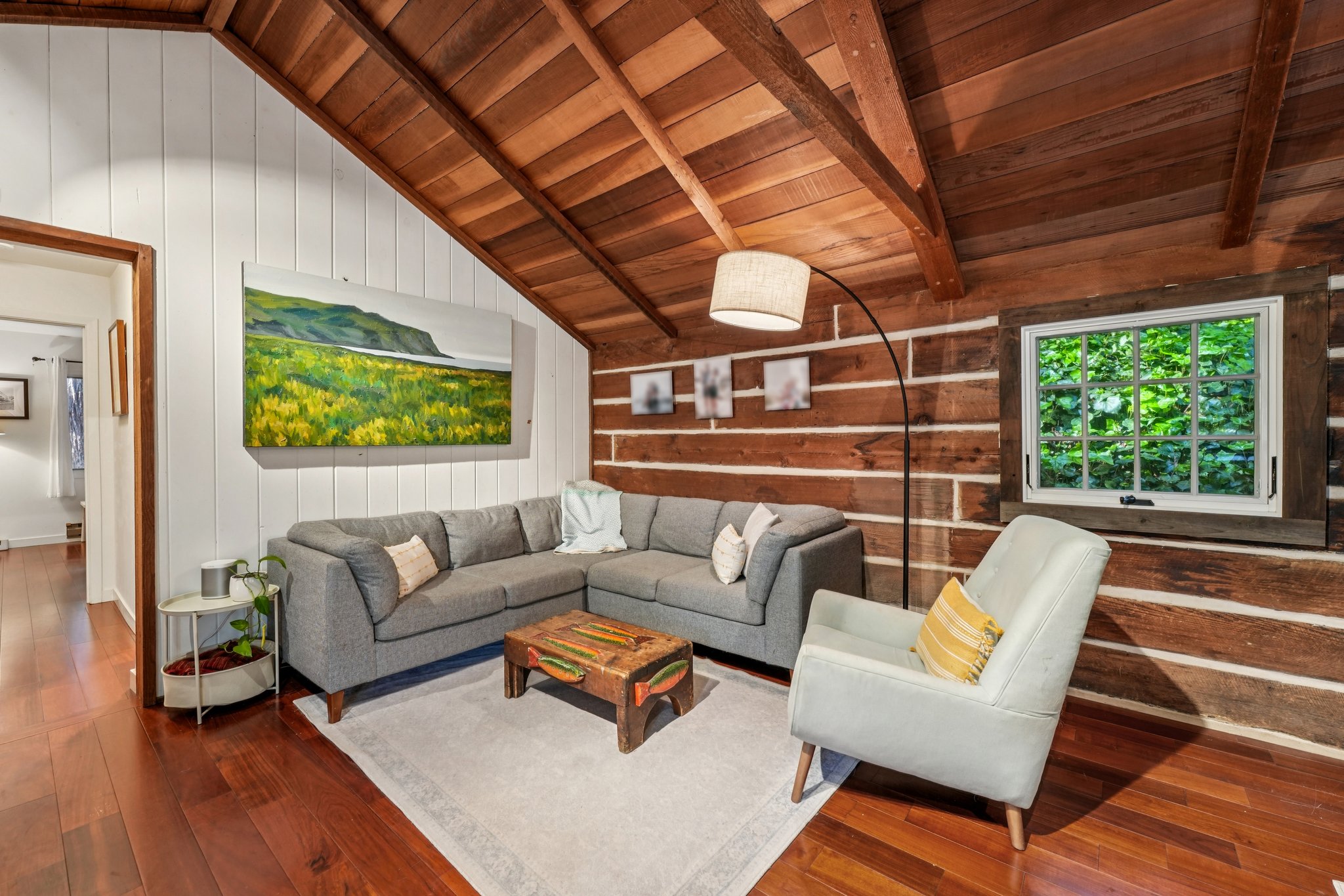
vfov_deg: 81.2
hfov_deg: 104.3
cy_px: 448
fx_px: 523
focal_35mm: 14
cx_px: 672
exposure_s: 1/13
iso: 640
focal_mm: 14
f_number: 8
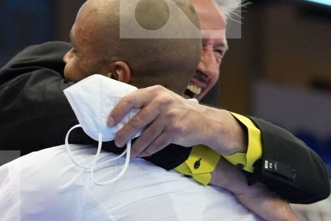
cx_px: 180
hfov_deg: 8.3
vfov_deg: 5.5
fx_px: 2281
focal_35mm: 248
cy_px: 210
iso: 4000
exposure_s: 1/1000
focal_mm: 70
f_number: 3.2
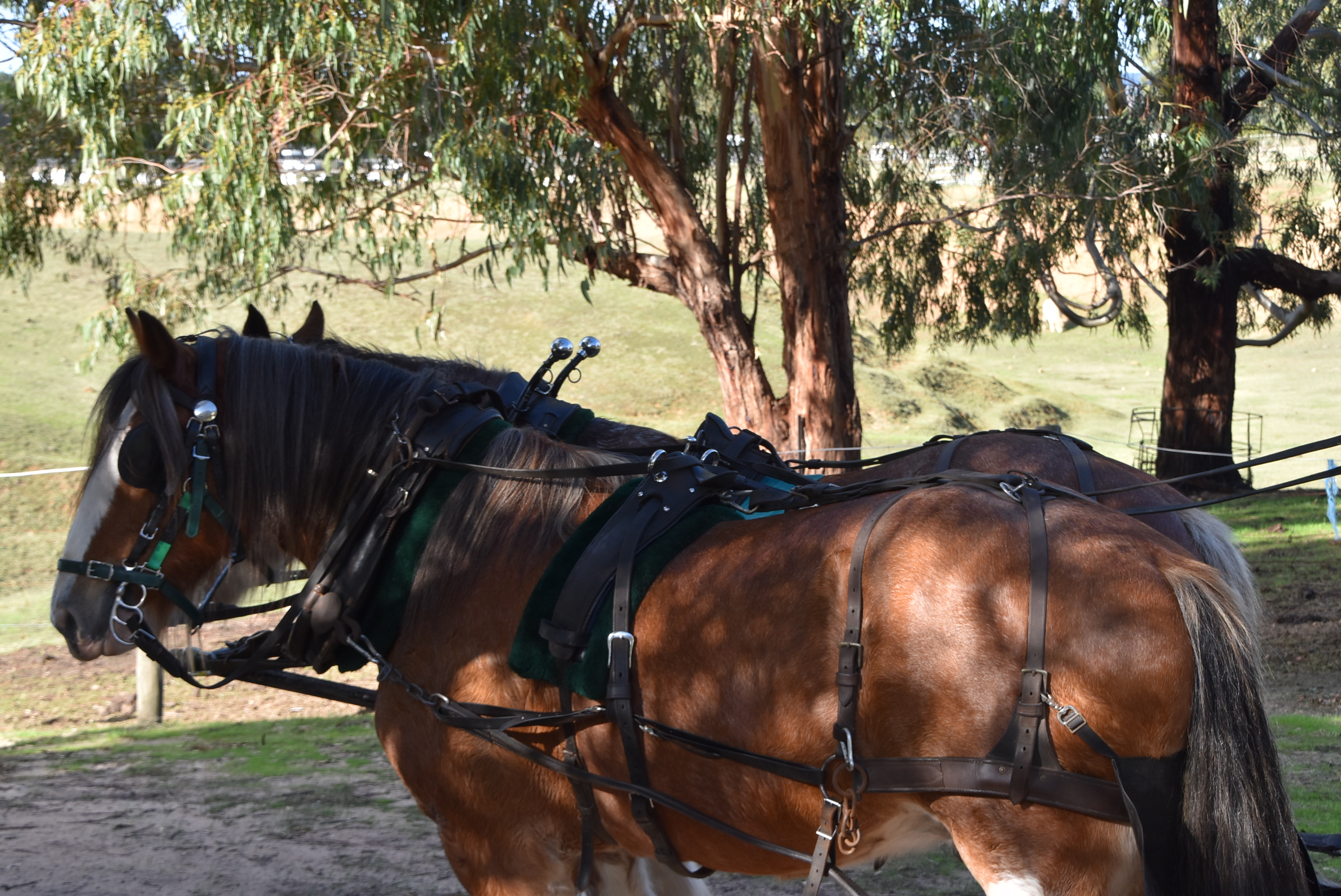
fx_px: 3075
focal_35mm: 82
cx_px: 670
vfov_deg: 16.6
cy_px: 448
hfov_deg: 24.6
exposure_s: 1/250
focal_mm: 55
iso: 400
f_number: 8
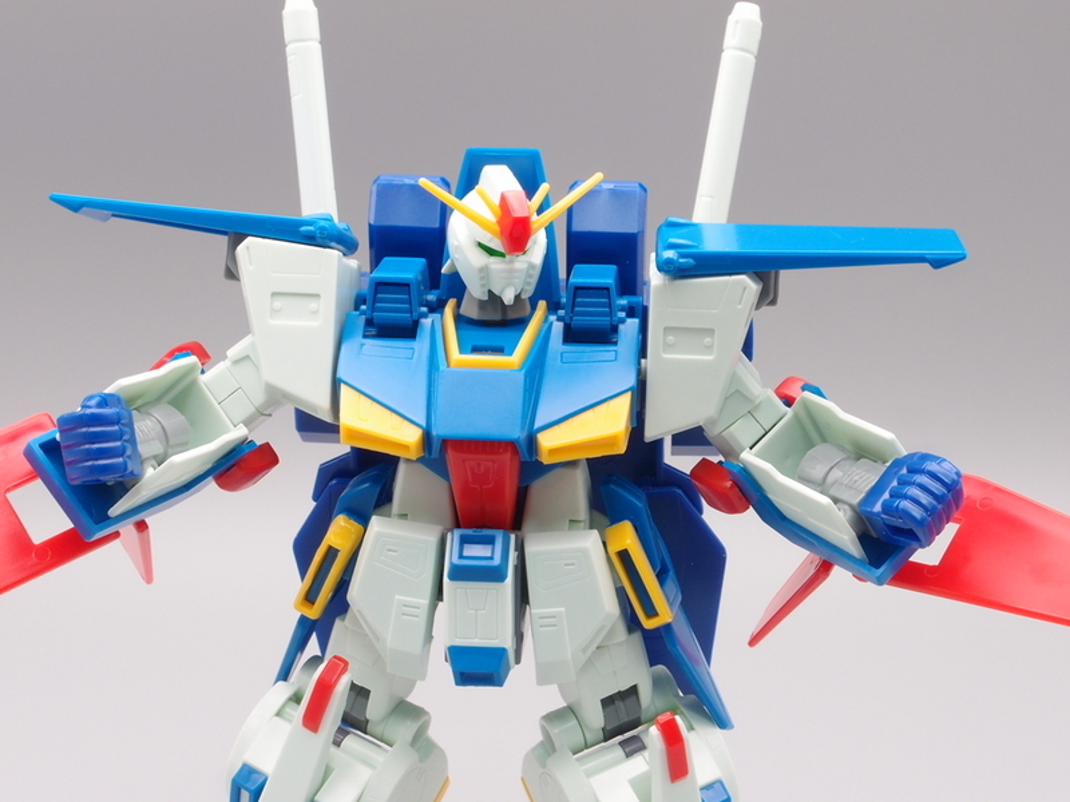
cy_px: 401
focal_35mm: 71
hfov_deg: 27.4
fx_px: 2195
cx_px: 535
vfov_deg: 20.7
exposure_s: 1/8
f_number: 8
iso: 100
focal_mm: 15.27
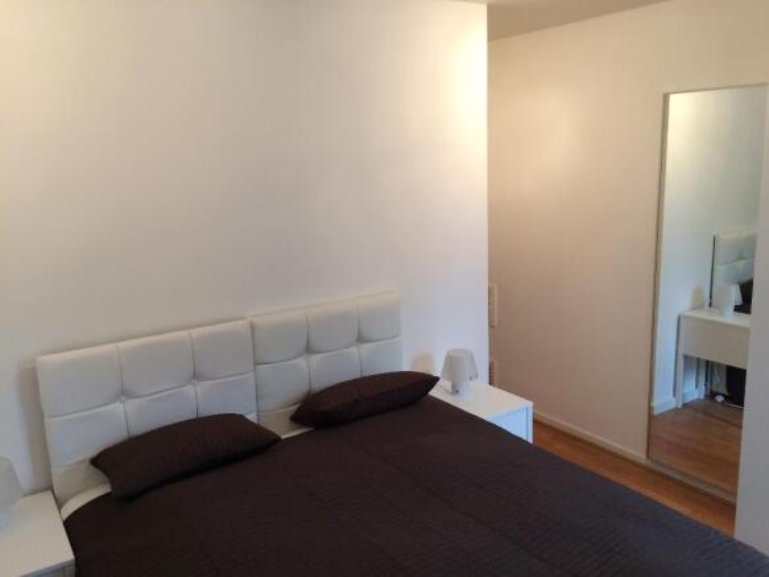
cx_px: 384
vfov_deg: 48.2
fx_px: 644
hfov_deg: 61.7
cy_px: 288
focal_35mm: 29
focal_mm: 4.15
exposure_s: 1/30
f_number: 2.2
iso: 125
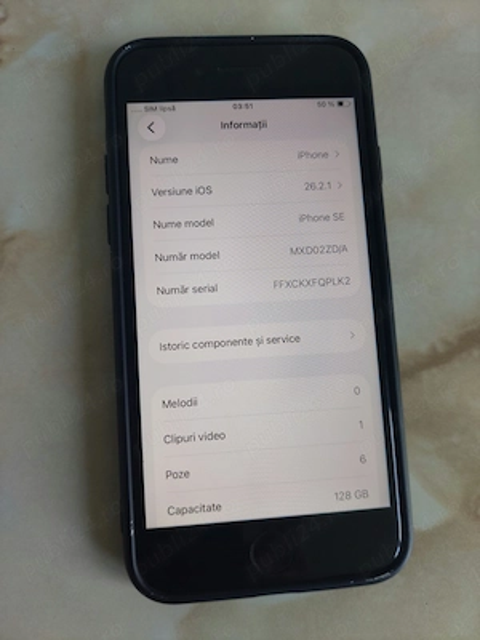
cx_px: 240
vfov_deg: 71.6
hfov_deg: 56.8
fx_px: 444
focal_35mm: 24
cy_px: 320
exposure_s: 1/60.2
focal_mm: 5.23
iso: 50
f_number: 1.8
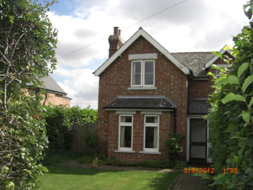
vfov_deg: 37.7
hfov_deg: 49.0
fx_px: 278
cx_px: 126
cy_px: 95
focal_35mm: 38
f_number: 4
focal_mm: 7.9
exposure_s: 1/640
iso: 80
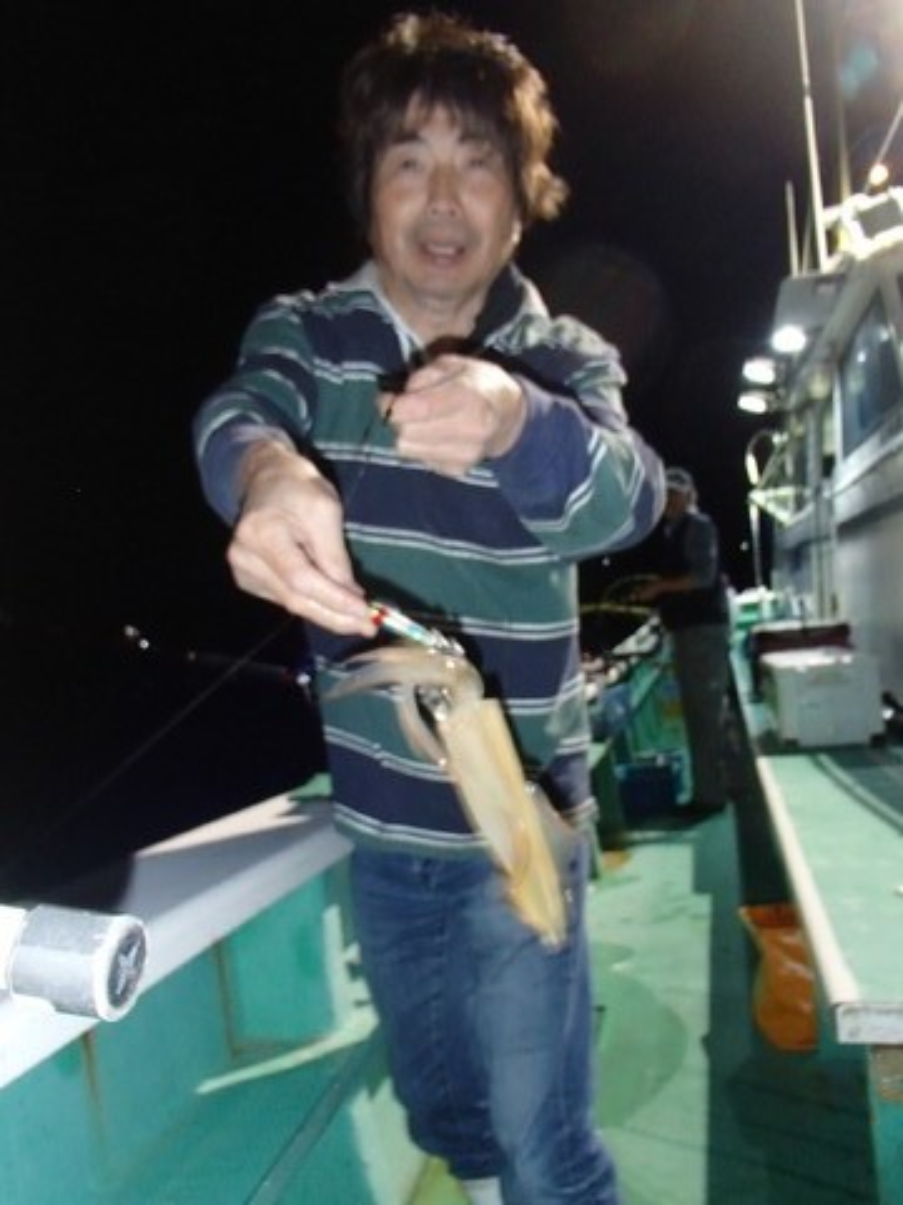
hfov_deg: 49.7
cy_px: 602
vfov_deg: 63.4
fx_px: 974
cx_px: 452
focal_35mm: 28
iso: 400
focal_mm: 5
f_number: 3.9
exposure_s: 1/30
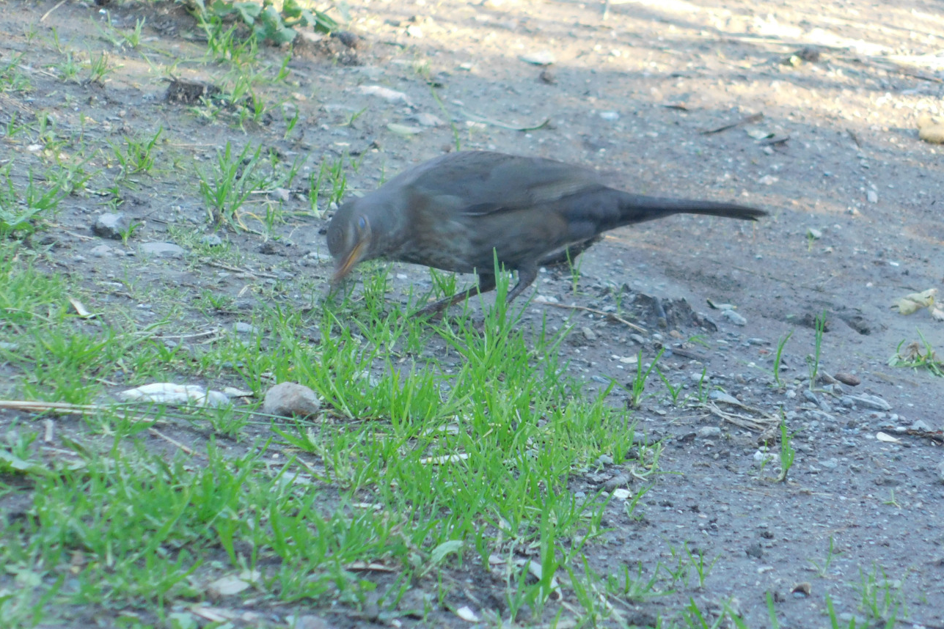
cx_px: 464
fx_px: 25801
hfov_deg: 2.1
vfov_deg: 1.4
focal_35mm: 984
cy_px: 268
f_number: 6.5
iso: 400
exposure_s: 1/60
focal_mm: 160
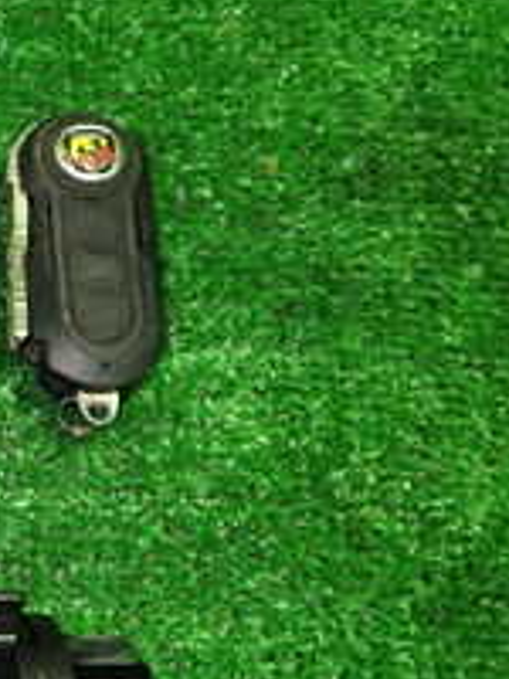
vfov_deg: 25.8
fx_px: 1470
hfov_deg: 16.8
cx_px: -360
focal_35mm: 75
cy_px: 475
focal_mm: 4.5
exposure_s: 1/30
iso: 500
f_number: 2
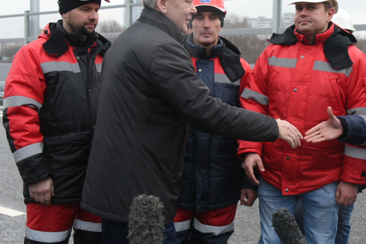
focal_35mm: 61
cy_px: 94
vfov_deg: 22.2
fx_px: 620
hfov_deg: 32.2
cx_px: 277
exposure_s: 1/320
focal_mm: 40
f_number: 7.1
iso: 1250
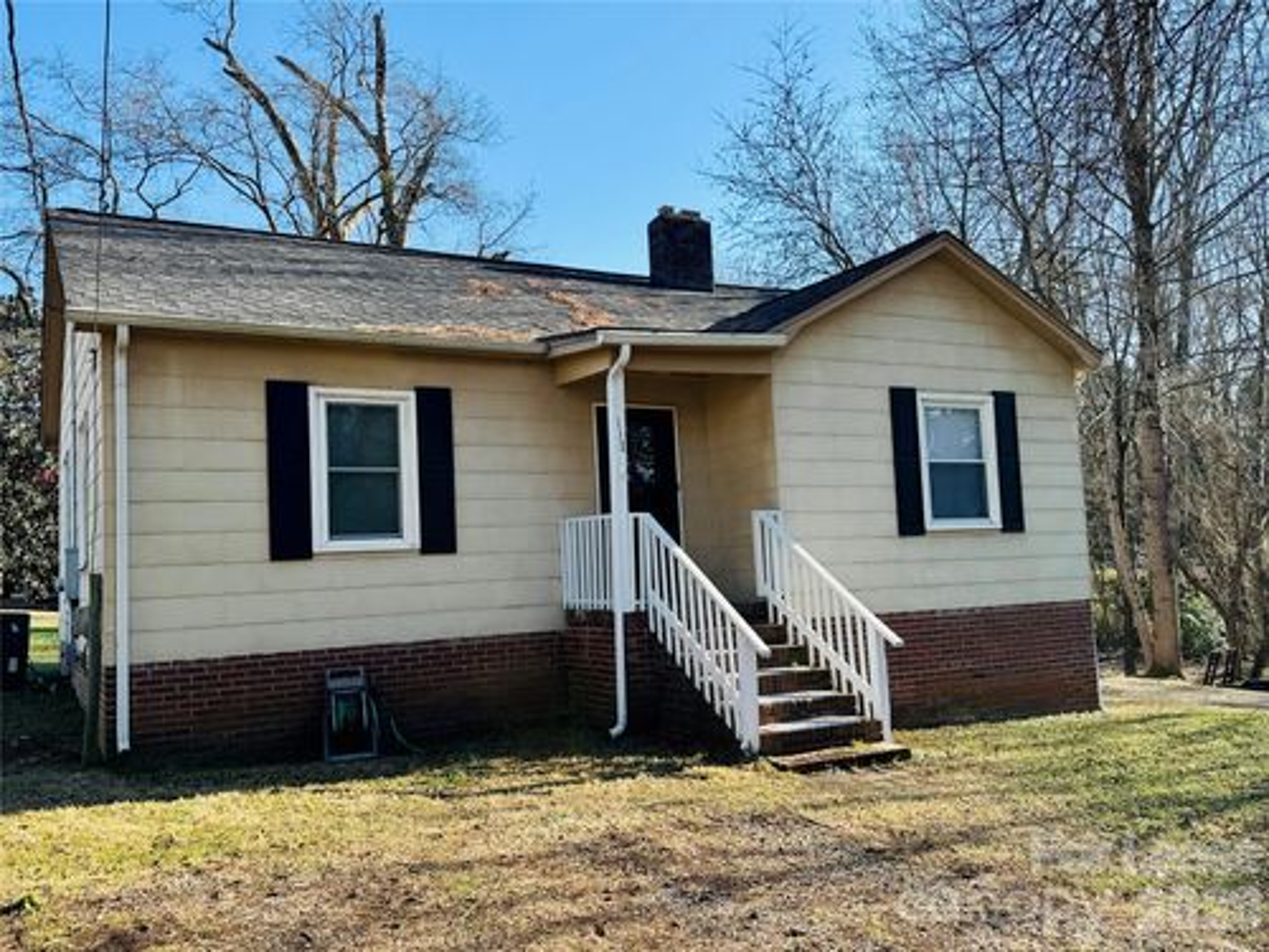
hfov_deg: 71.6
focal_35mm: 24
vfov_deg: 56.8
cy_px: 476
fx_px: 880
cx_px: 634
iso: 80
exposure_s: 1/1597
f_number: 1.78
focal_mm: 6.76
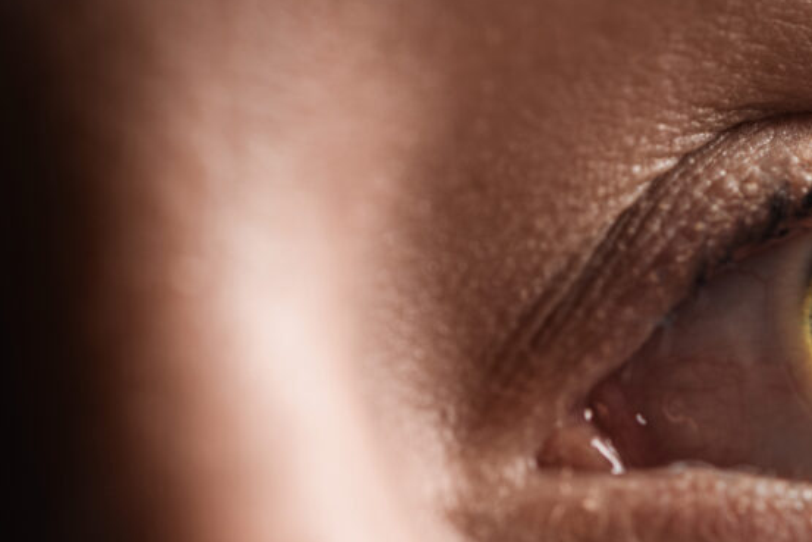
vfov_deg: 6.7
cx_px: 791
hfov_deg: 10.0
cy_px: 428
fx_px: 4625
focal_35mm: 205
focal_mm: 105
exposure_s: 1/160
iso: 160
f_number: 9
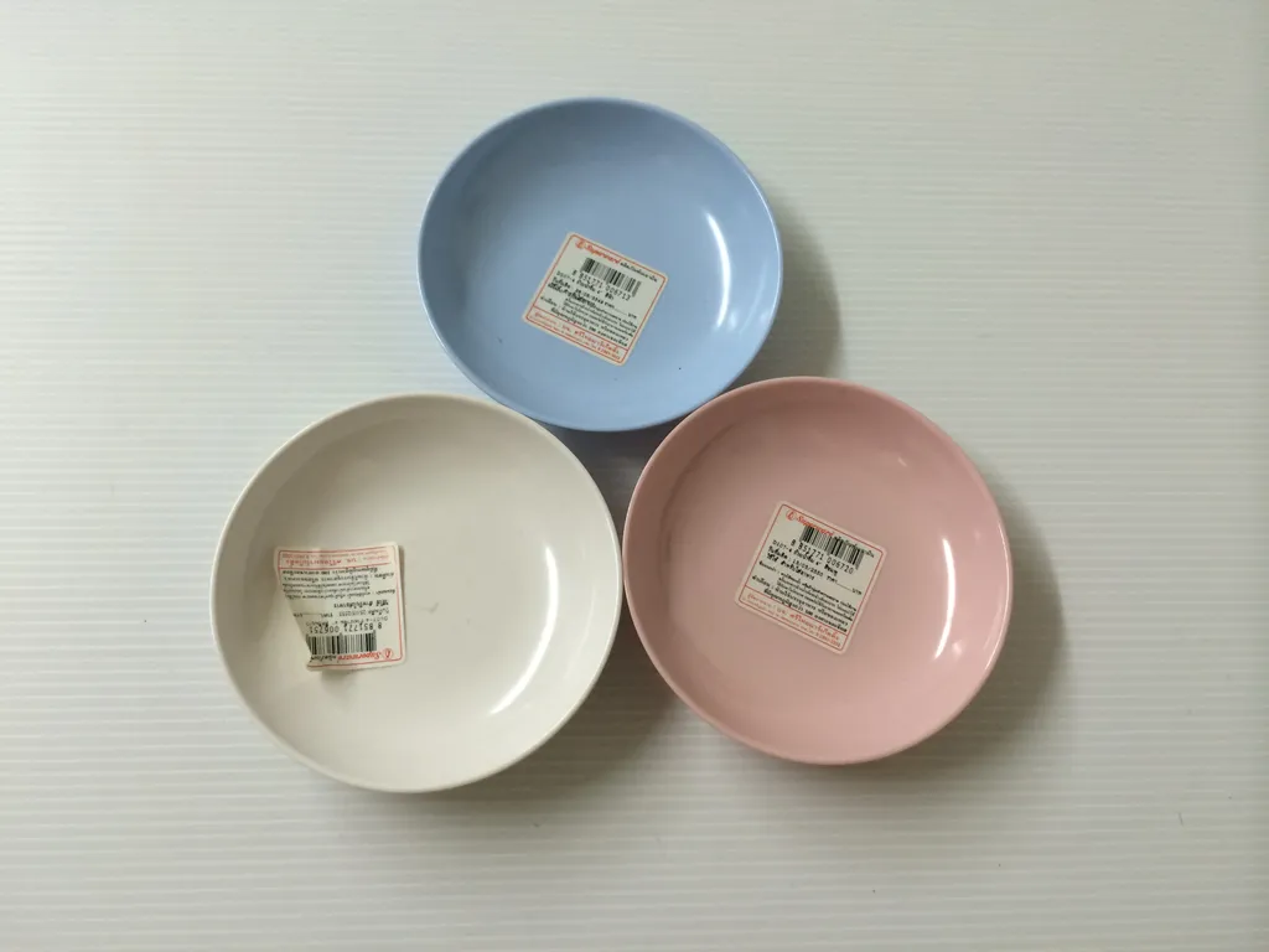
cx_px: 634
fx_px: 1100
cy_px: 476
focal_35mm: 30
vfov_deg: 46.8
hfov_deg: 60.0
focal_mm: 4.12
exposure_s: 1/33
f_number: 2.2
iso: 100
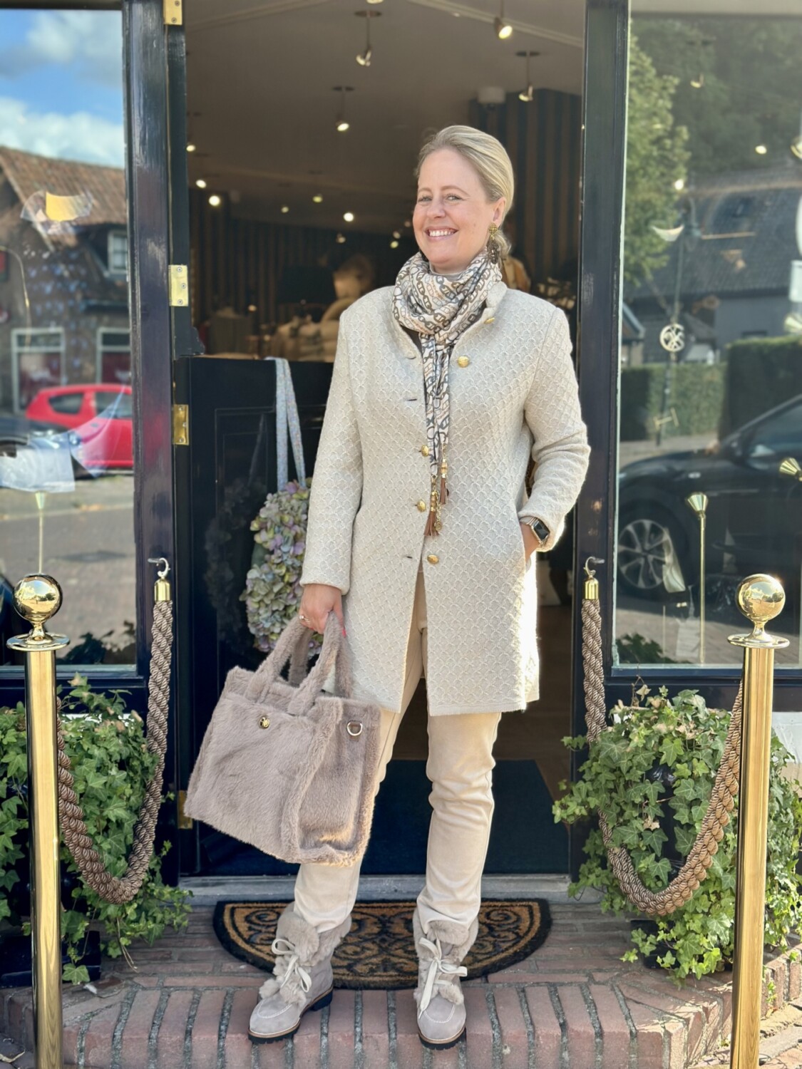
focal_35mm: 48
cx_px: 401
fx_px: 1483
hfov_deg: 30.3
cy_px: 534
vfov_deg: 39.7
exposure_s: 1/850
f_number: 1.78
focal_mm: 6.86
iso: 80
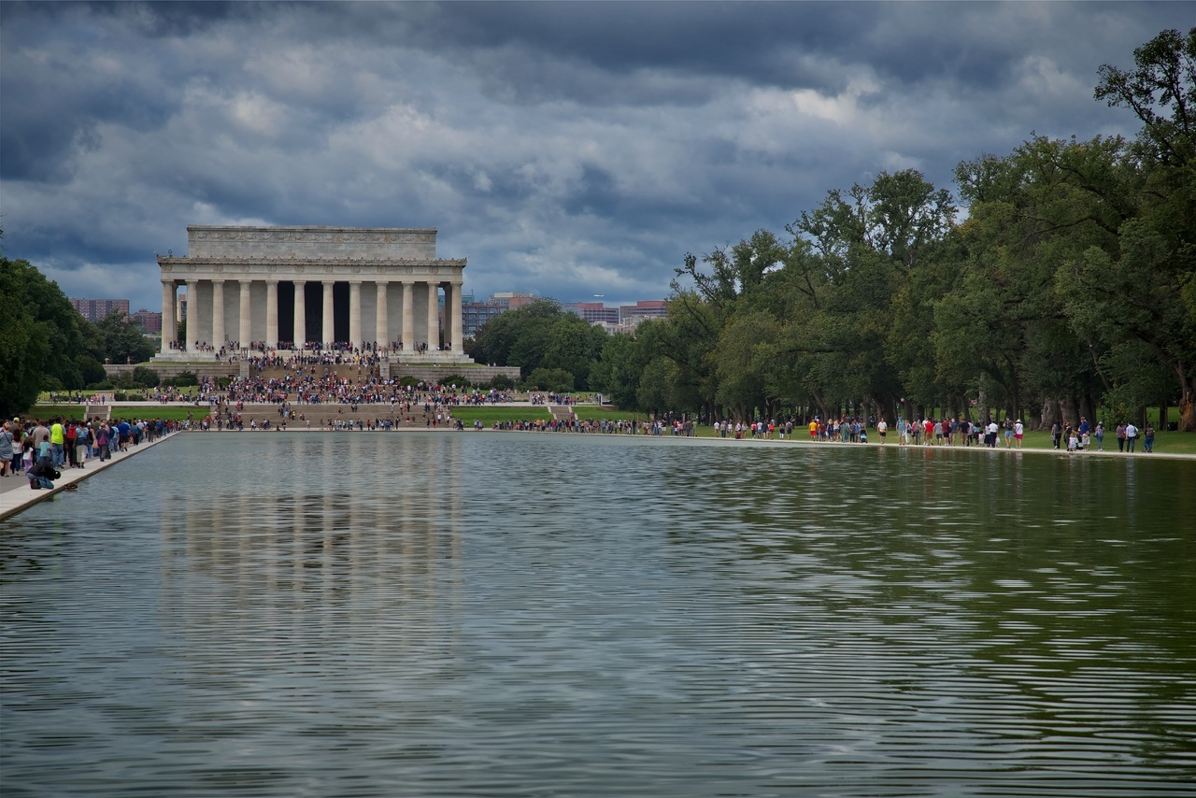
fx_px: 3987
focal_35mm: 120
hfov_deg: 17.1
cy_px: 399
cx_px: 598
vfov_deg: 11.4
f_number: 8
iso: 100
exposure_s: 1/250
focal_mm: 120
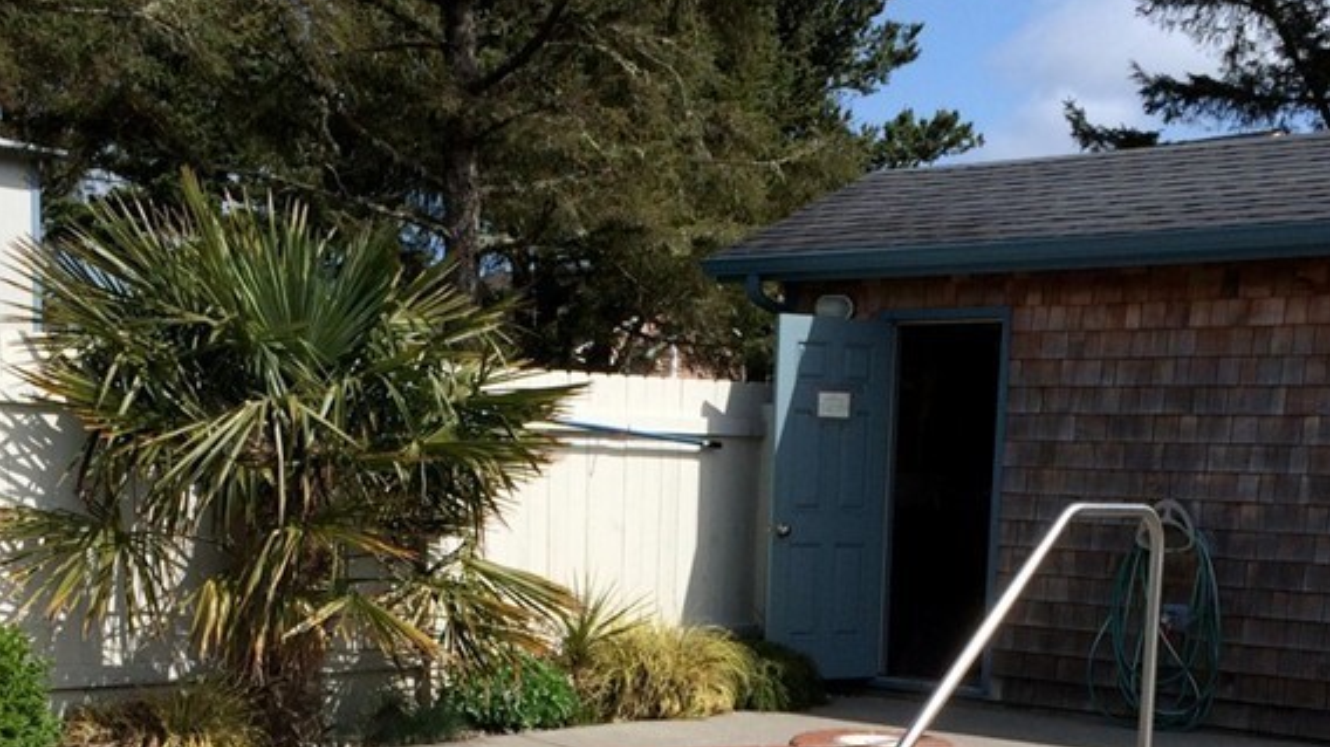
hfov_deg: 36.6
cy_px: 754
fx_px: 2009
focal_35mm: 57
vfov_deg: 20.4
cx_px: 693
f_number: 2.2
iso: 32
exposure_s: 1/2740
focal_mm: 4.15
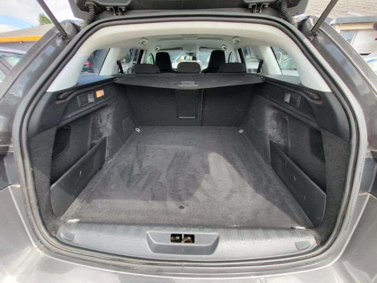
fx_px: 142
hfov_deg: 106.2
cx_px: 188
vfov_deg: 89.9
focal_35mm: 13
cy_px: 142
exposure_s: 1/116
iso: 32
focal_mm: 1.74
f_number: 2.2
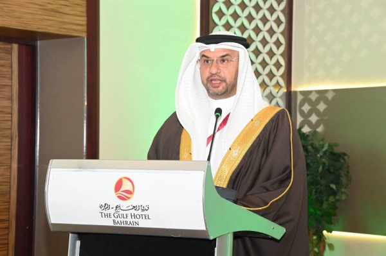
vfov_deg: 13.0
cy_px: 128
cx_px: 193
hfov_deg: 19.5
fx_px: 1125
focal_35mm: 105
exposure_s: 1/250
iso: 10000
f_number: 10
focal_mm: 105
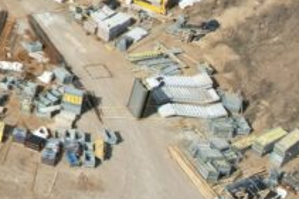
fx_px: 887
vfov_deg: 12.1
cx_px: -252
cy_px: -114
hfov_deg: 16.0
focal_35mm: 107
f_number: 2.8
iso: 100
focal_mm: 8.38
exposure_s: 1/1600
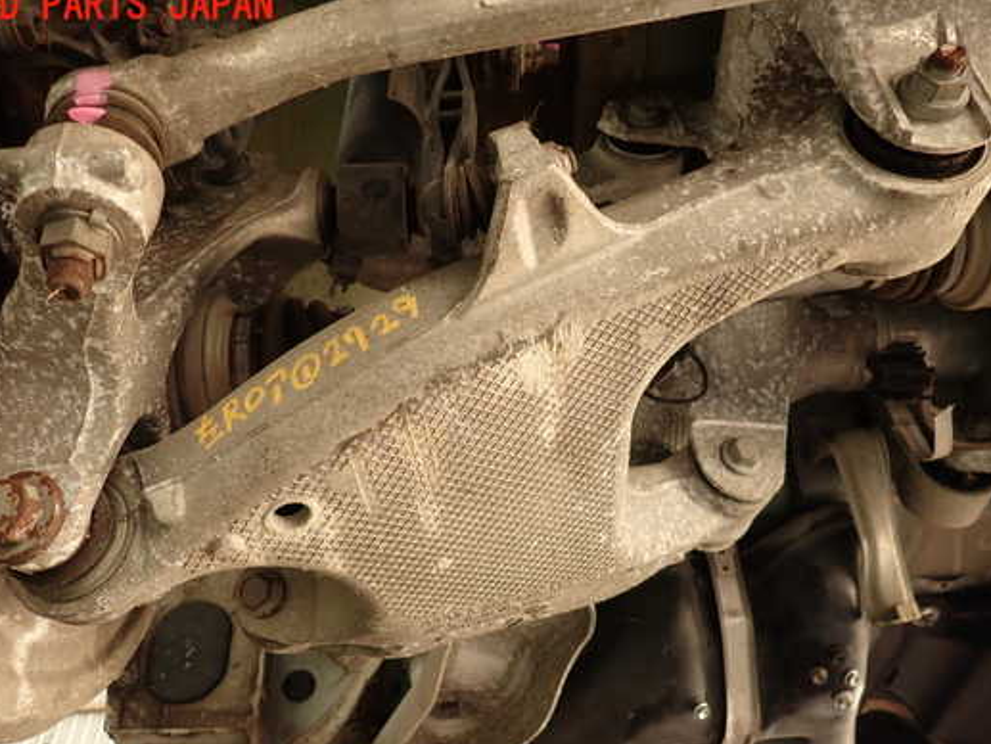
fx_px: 830
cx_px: 500
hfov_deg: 61.6
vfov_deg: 48.2
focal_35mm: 29
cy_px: 414
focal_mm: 4.5
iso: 160
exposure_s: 1/60
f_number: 2
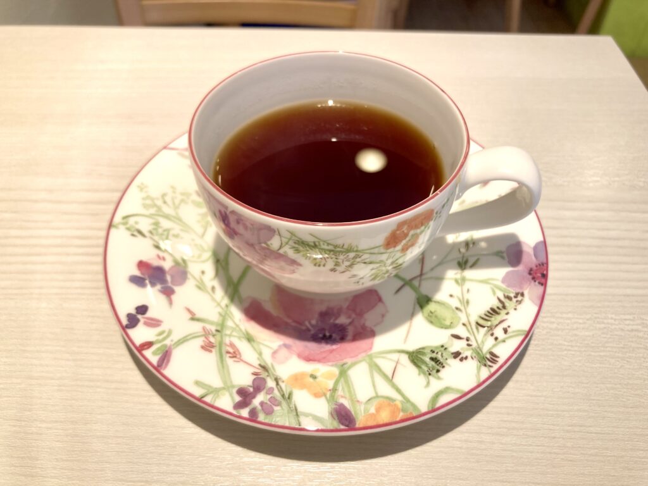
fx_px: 524
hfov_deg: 63.4
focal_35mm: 28
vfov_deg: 49.7
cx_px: 324
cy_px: 243
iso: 80
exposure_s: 1/100
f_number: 1.8
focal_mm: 3.99
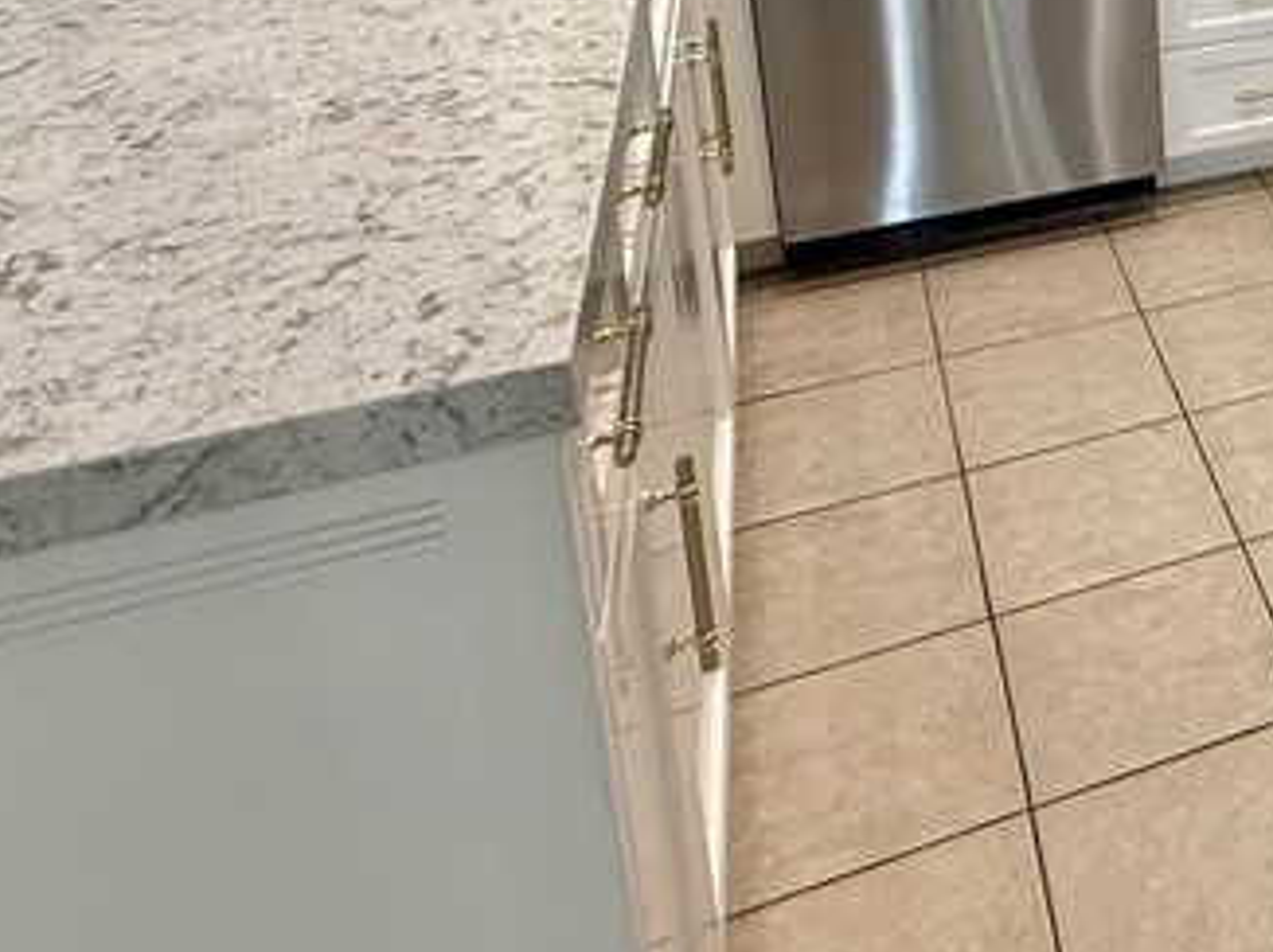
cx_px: 1609
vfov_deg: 28.6
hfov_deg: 33.1
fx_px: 1617
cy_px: -187
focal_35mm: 44
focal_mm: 2.22
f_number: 2.2
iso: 250
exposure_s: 1/120
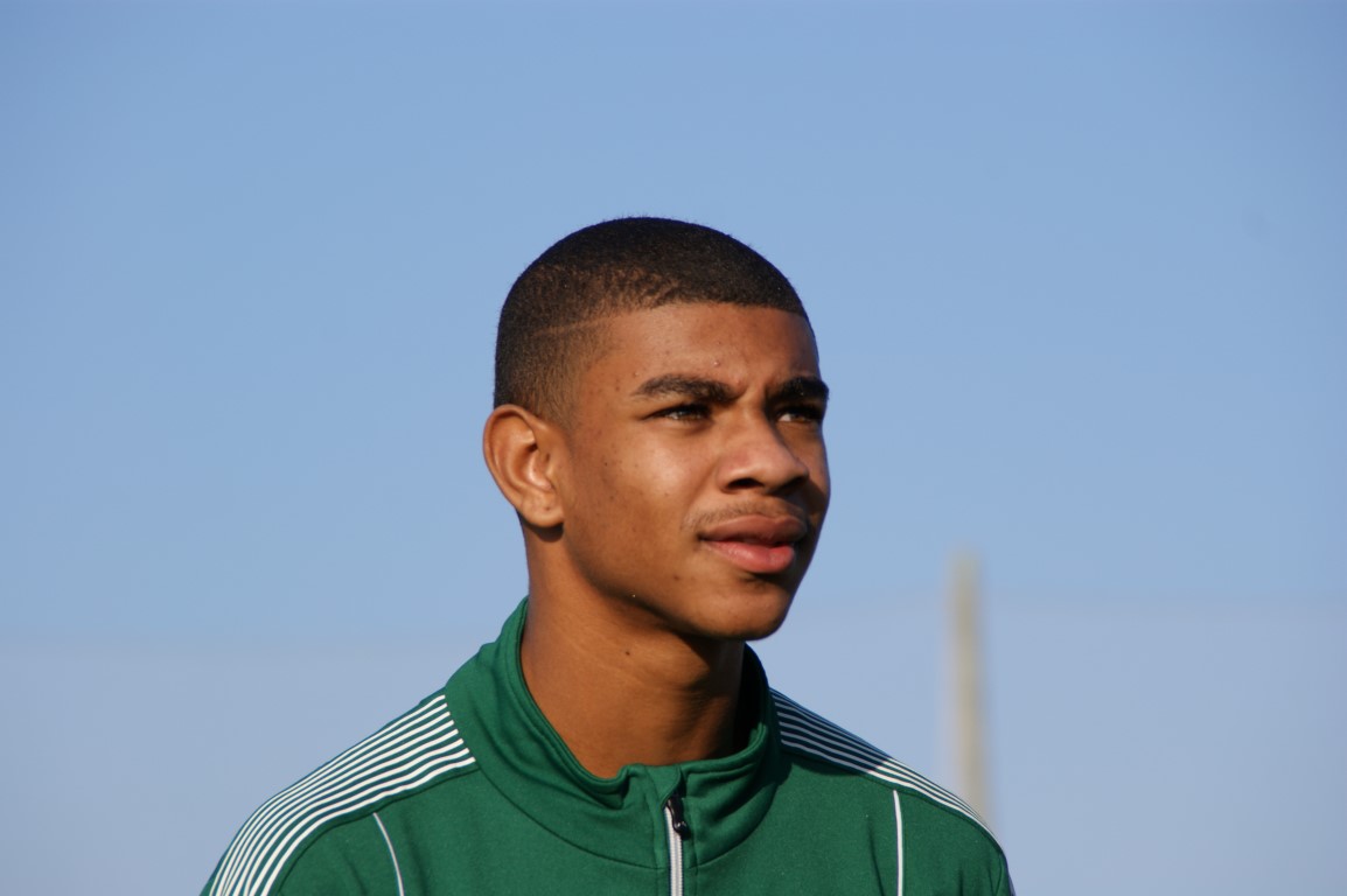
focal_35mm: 300
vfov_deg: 4.6
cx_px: 674
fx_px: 11218
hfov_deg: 6.9
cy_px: 448
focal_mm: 200
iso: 100
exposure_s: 1/320
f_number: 8
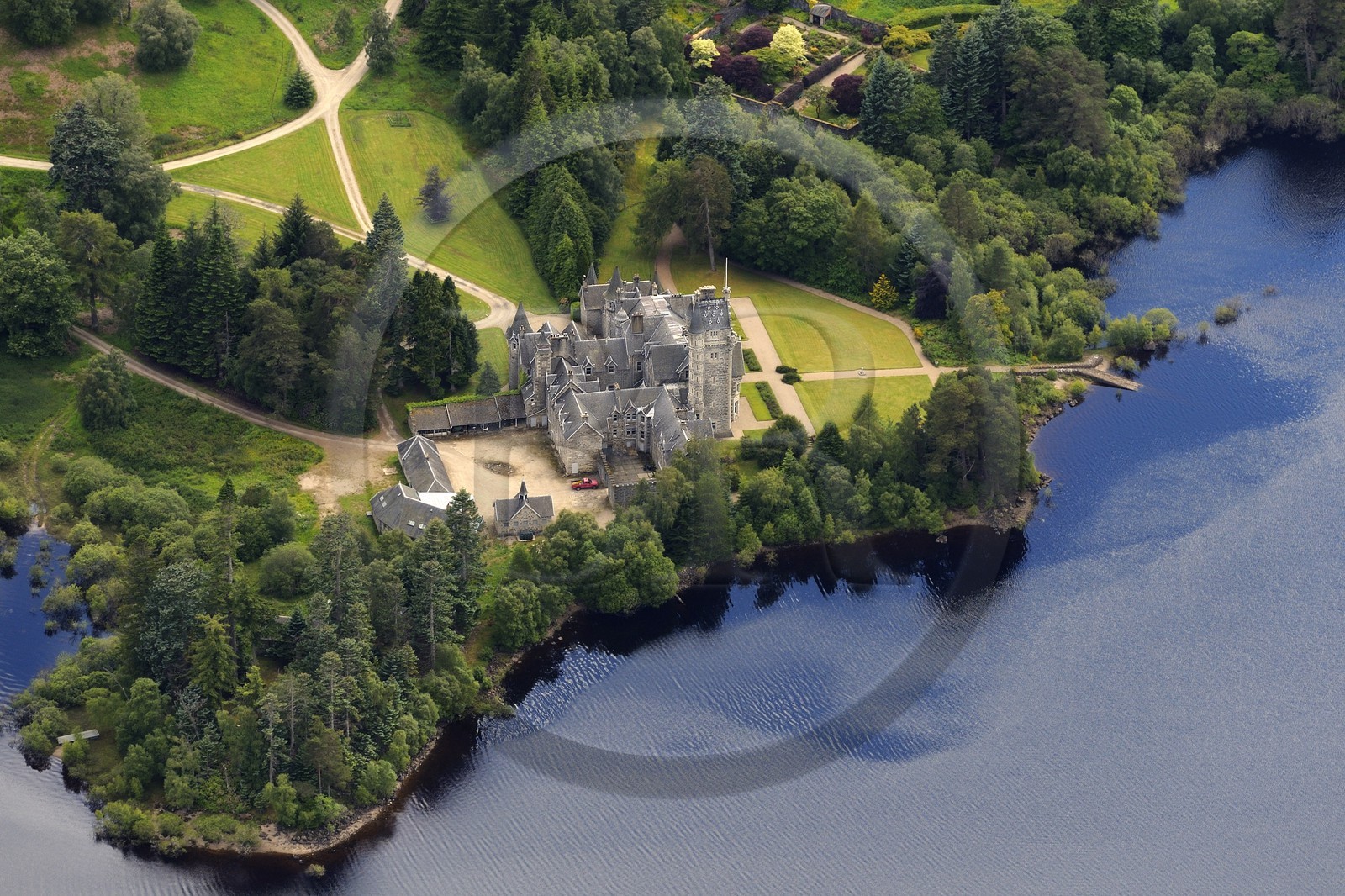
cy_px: 448
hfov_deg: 10.3
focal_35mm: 200
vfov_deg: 6.9
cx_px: 672
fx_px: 7470
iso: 400
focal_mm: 200
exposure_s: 1/800
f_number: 4.5
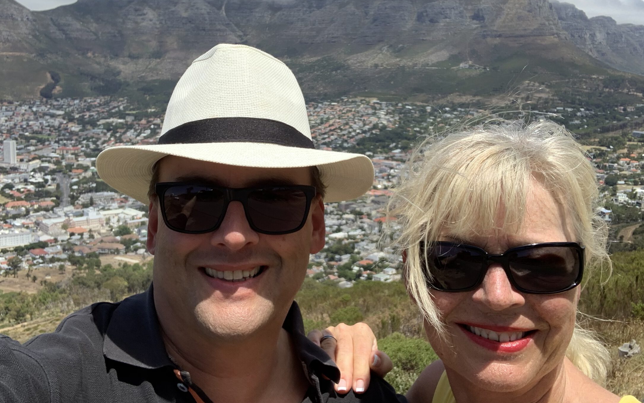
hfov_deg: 49.3
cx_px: 309
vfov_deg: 31.9
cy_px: 159
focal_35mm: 40
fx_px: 702
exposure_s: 1/611
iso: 16
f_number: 2.2
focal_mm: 2.87
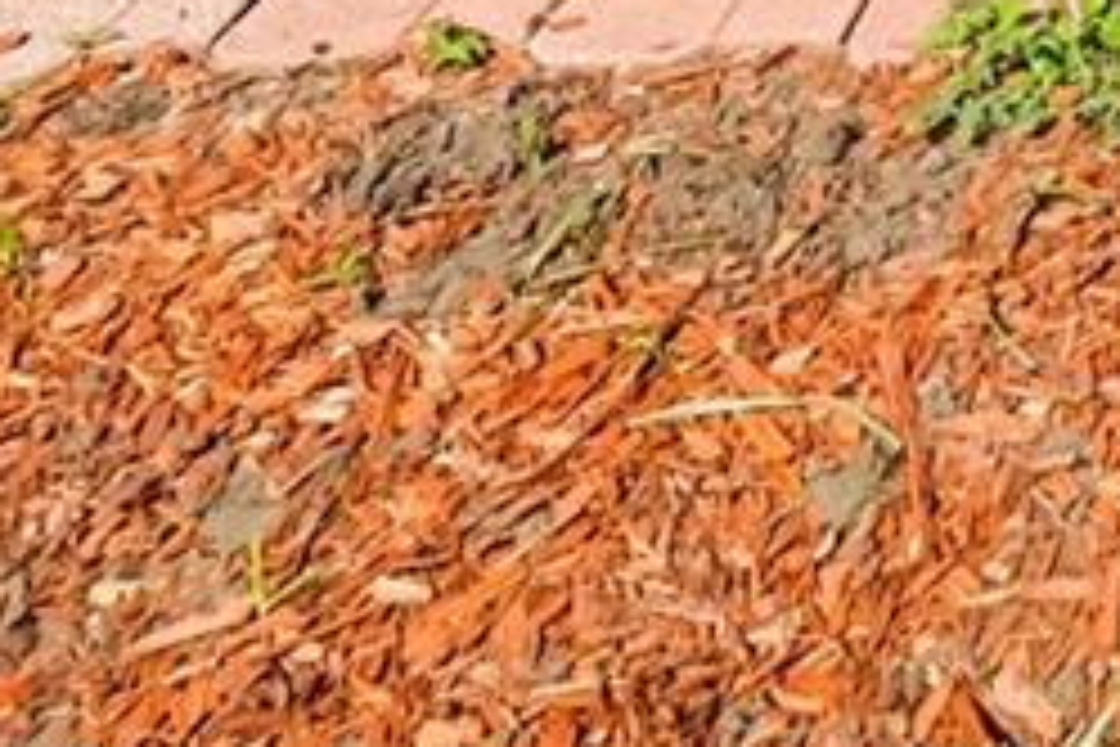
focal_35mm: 77
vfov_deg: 11.9
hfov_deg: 20.9
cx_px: 1831
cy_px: -1328
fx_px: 2395
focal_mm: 12
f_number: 7.1
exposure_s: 1/1250
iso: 800
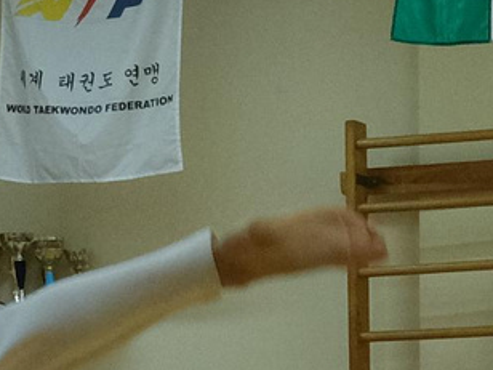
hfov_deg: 7.2
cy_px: 616
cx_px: -98
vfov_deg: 5.4
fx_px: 3874
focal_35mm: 272
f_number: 4.2
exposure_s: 1/320
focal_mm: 22.8
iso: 2500
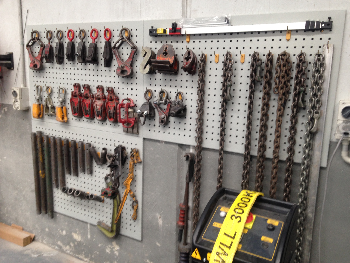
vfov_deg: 42.9
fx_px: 334
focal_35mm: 33
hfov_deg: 55.4
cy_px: 132
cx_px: 175
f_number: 2.4
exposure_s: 1/20
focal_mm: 4.12
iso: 64
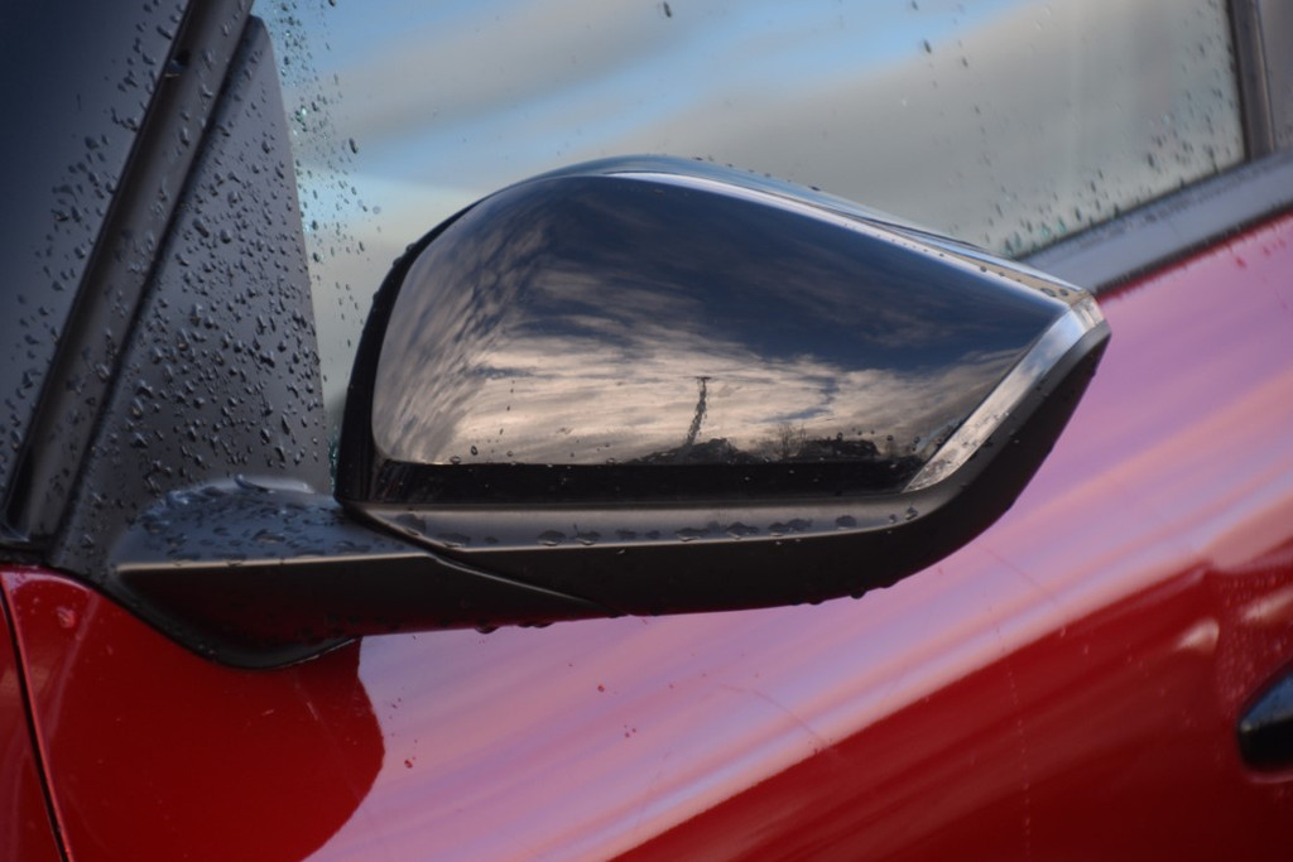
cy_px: 431
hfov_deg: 5.1
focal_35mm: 405
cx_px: 646
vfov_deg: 3.4
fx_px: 14547
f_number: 6.3
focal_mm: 270
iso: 400
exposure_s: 1/250
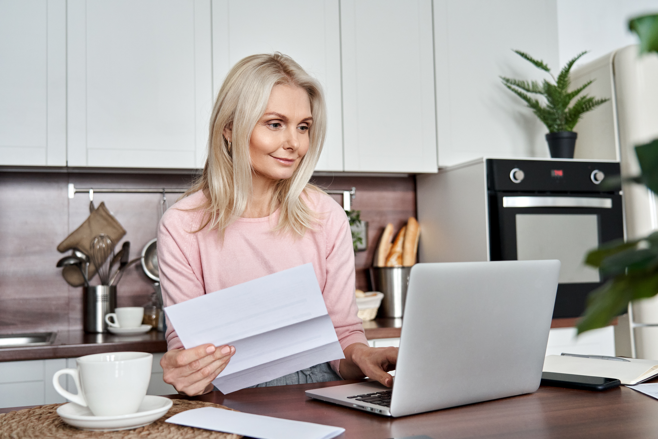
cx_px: 329
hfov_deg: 49.6
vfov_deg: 34.2
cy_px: 220
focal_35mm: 39
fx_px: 713
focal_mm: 39
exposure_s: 1/100
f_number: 4
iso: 2000
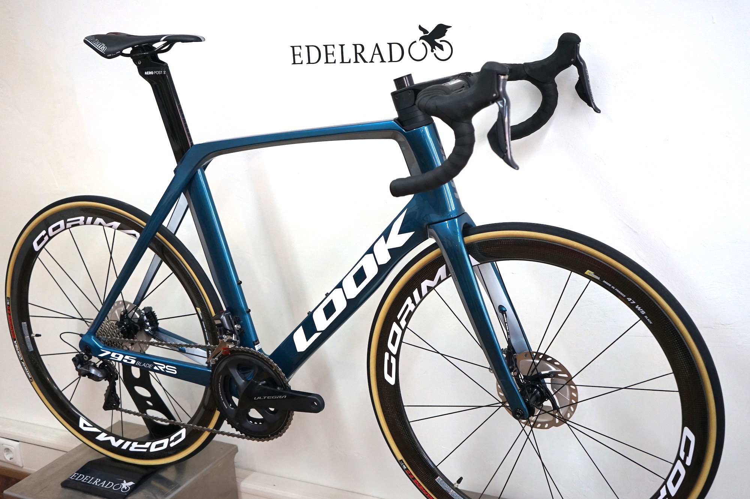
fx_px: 853
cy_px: 250
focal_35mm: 41
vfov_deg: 32.6
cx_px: 375
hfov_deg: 47.4
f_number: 4.5
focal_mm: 41
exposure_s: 1/160
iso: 1600
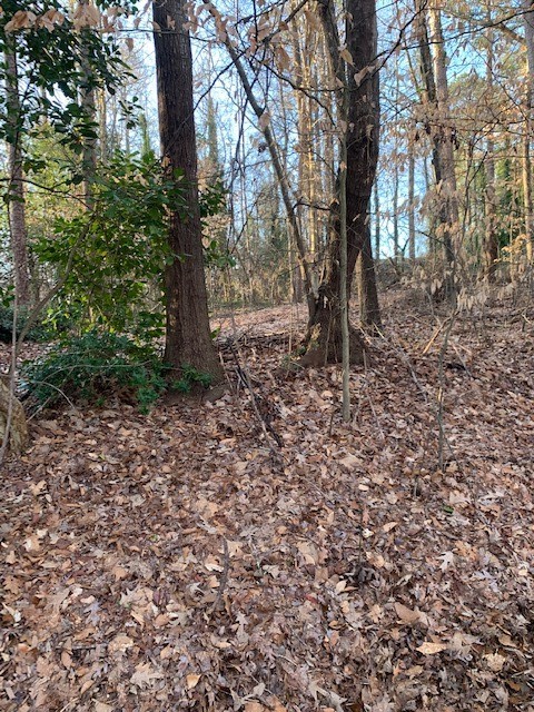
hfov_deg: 53.1
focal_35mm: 26
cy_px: 356
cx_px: 267
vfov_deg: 67.3
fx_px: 535
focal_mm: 4.25
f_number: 1.8
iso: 64
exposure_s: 1/121
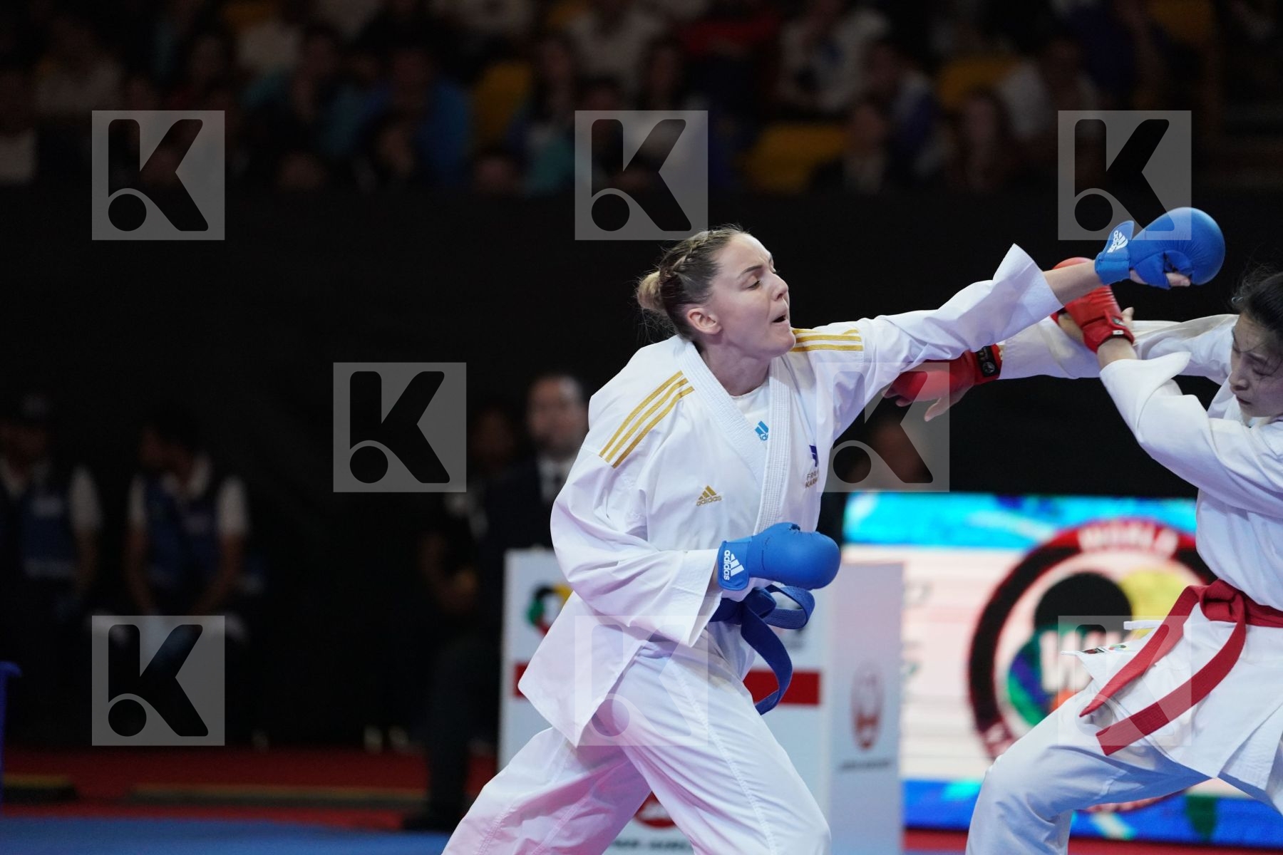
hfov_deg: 10.3
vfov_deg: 6.9
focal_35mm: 200
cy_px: 428
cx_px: 642
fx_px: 7127
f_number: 2.8
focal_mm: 200
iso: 5000
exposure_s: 1/1000
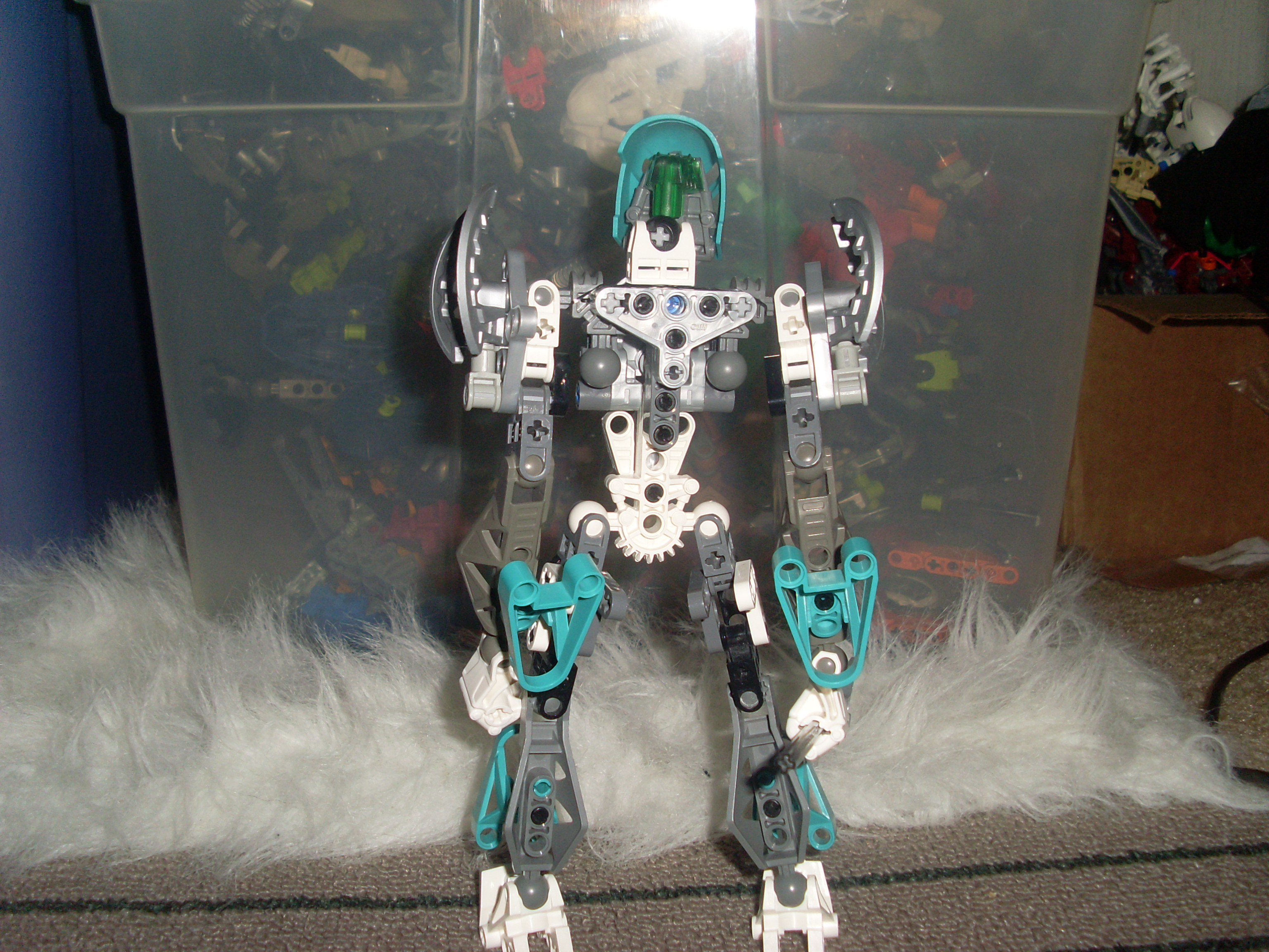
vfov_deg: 37.7
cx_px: 634
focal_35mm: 38
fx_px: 1393
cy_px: 476
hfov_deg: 49.0
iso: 100
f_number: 7.7
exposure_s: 1/45
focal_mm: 6.3
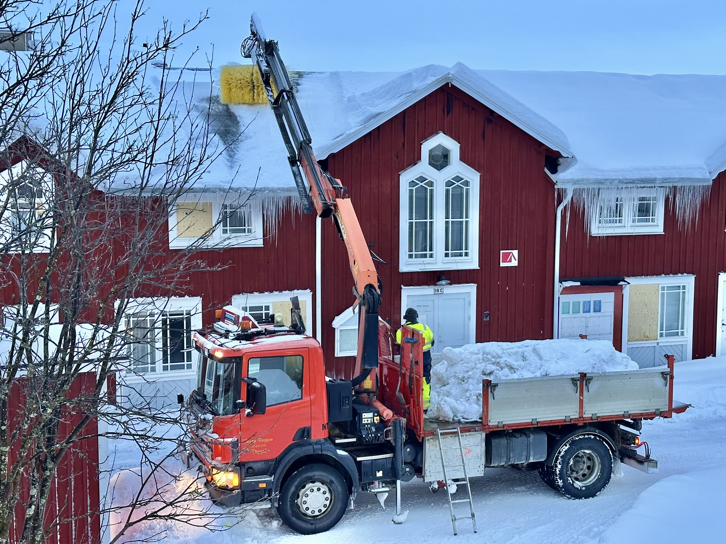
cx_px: 363
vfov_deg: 30.3
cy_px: 272
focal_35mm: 48
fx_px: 1007
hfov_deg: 39.7
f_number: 1.78
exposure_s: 1/50
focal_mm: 6.86
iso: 250
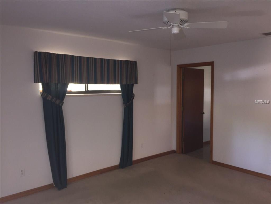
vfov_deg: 48.2
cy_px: 102
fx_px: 227
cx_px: 136
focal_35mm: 29
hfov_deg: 61.7
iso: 64
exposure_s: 1/16
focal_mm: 4.15
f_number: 2.2
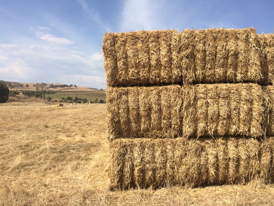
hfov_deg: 61.7
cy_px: 103
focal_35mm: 29
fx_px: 230
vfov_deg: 48.2
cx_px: 137
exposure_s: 1/2160
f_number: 2.2
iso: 32
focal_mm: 4.15
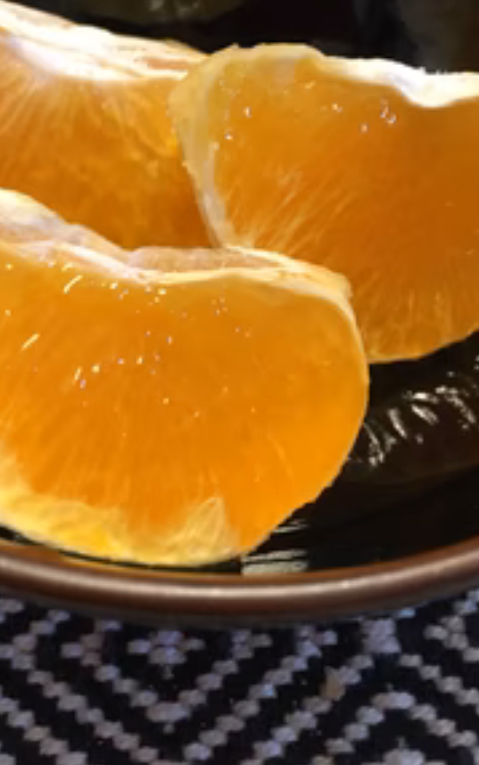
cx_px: 203
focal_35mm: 43
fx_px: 897
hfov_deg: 29.8
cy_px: 246
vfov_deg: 45.4
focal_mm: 4.15
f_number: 2.2
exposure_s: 1/15
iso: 250
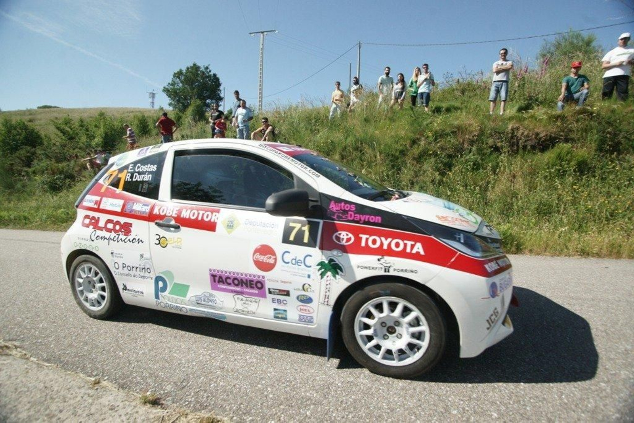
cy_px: 212
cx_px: 317
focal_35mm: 17
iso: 800
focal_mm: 17
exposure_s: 1/1600
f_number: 8
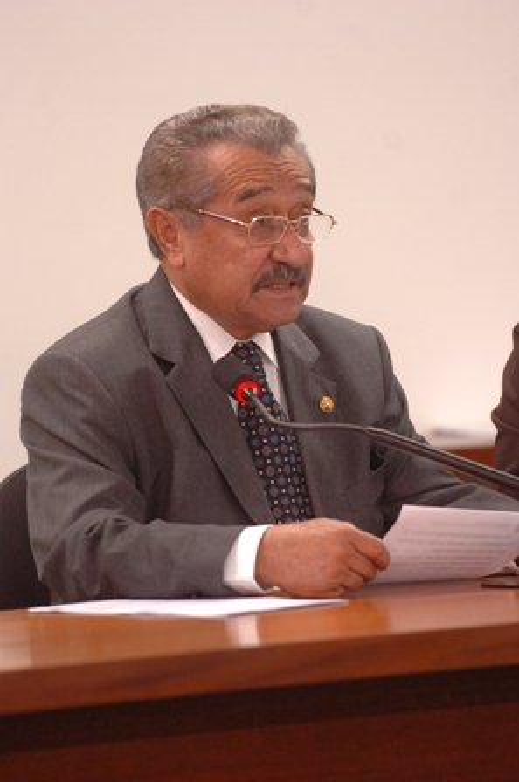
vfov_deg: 6.9
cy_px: 391
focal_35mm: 300
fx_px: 6512
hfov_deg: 4.6
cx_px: 260
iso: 800
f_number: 3.3
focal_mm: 200
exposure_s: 1/80
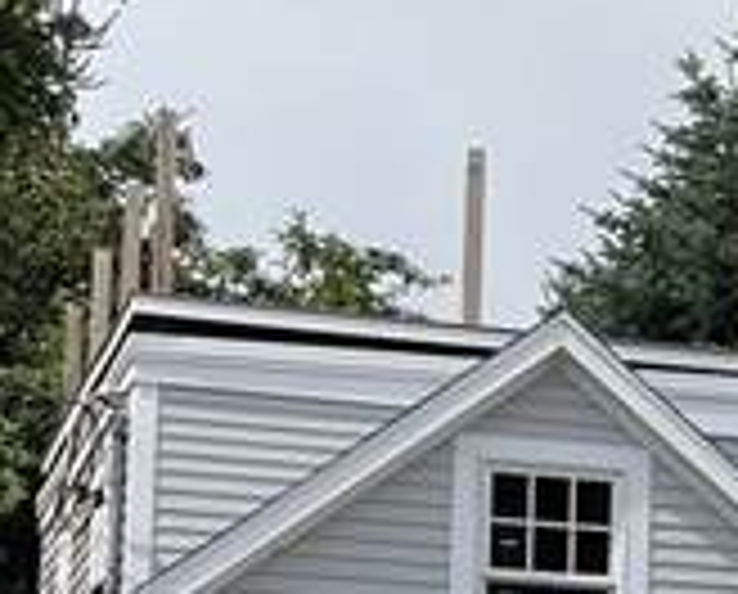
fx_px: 3459
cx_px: 1652
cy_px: 702
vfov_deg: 9.7
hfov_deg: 10.7
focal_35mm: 158
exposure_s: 1/6897
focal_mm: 5.1
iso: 50
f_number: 1.6
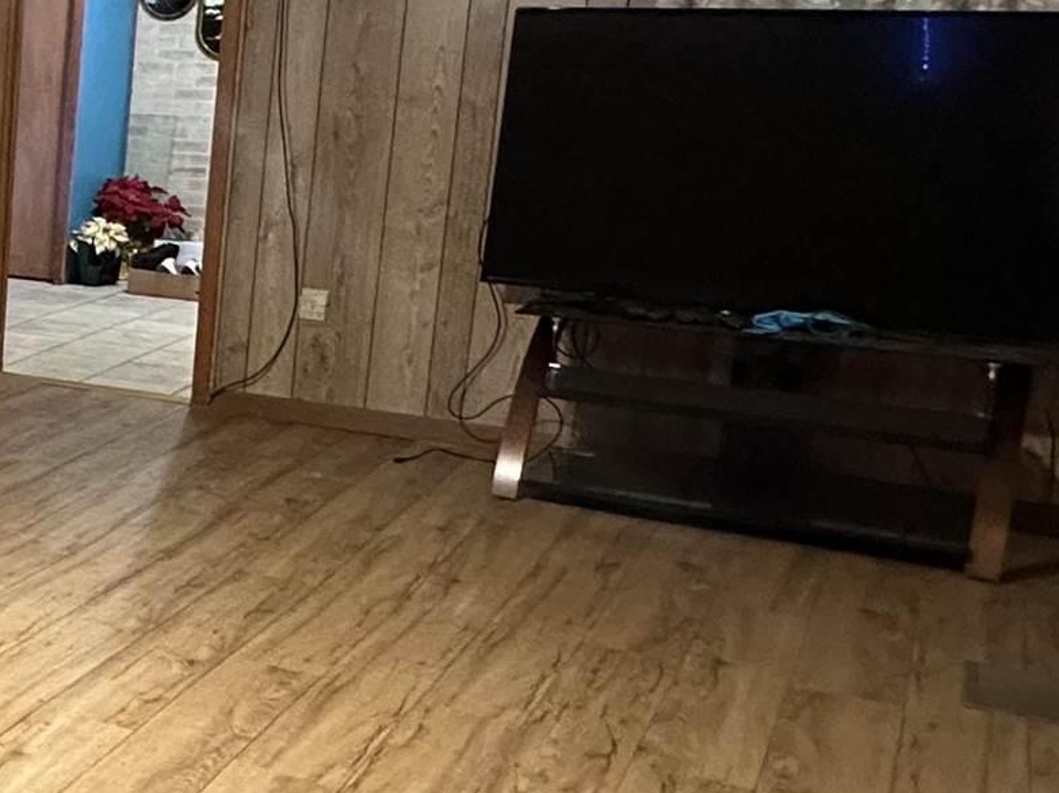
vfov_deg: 26.5
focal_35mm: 55
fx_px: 1682
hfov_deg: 25.1
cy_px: 313
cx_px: -586
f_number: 2.2
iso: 640
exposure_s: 1/60
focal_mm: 2.22
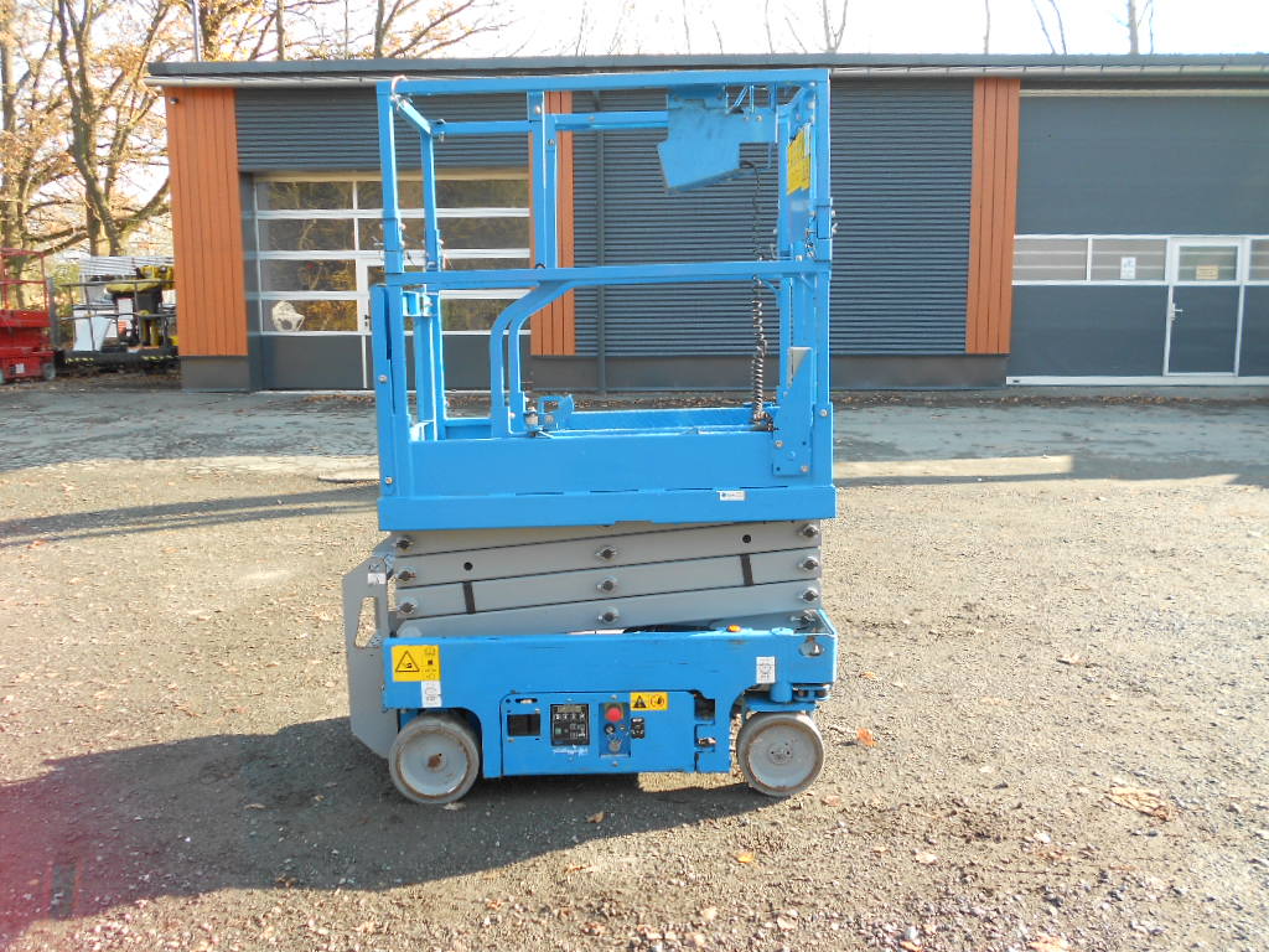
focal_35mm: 29
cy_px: 476
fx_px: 1063
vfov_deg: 48.2
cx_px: 634
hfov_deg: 61.7
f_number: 3.4
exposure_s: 1/125
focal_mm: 5.1
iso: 80
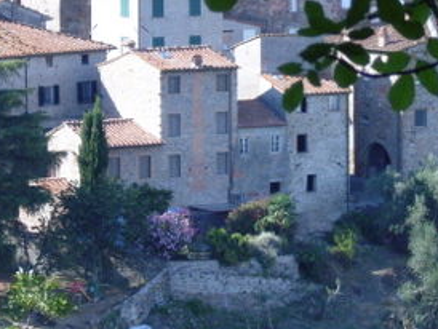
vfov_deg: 3.9
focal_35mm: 379
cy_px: 43
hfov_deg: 5.2
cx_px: 340
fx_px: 4800
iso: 100
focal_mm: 23.8
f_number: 5
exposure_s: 1/250
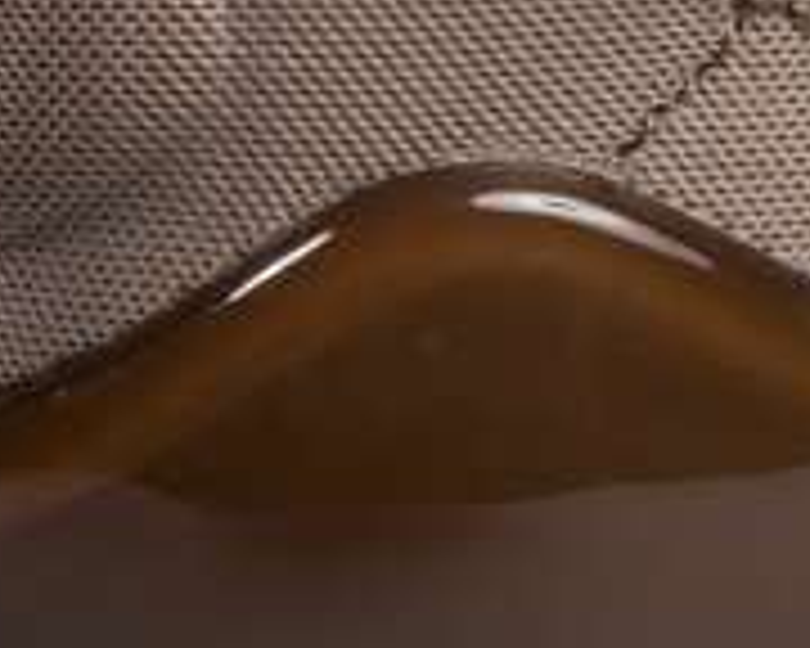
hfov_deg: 7.6
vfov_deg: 6.1
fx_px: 5993
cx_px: 1152
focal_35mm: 250
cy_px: -227
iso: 100
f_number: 14
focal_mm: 50
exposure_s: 1/125
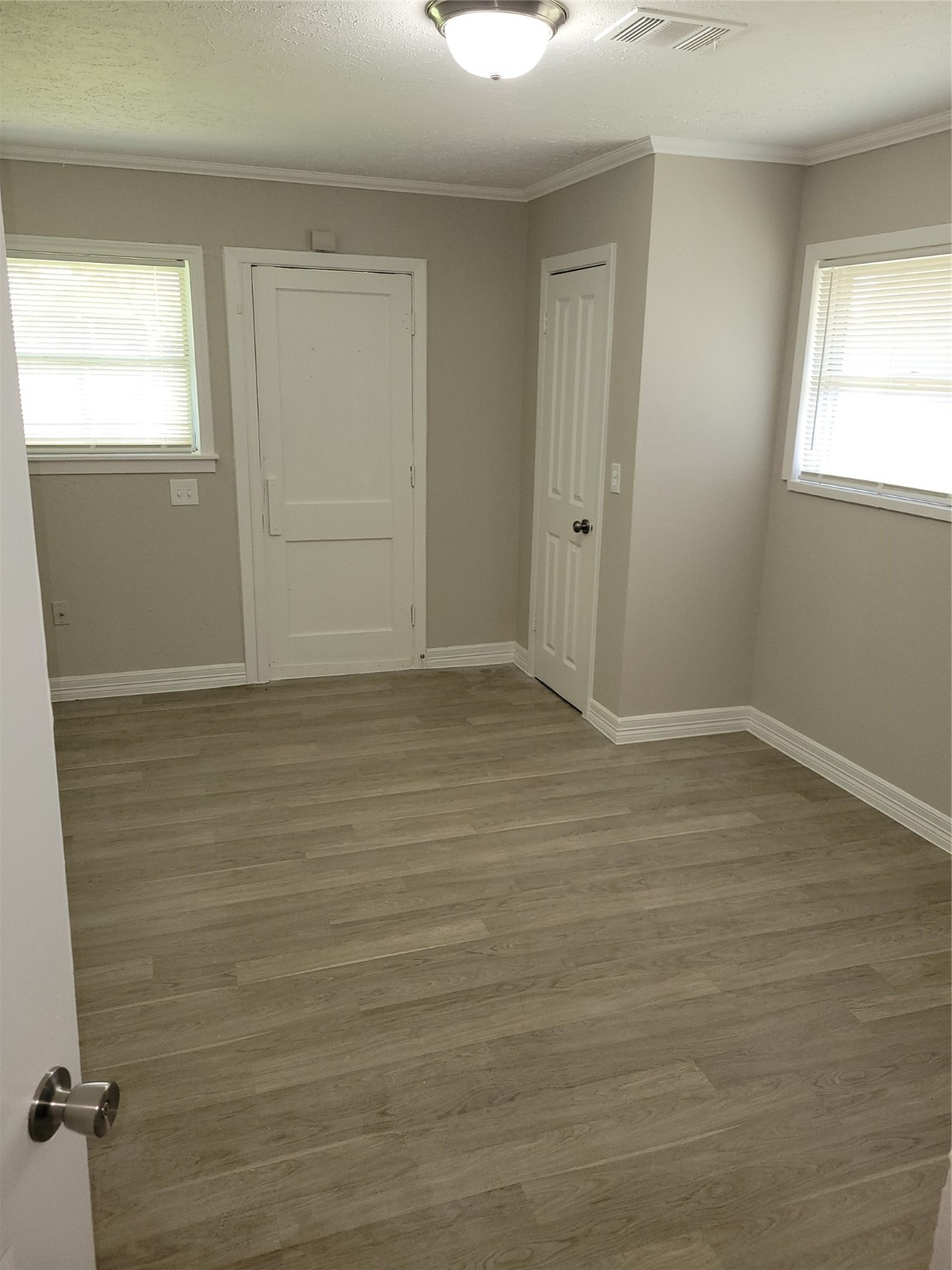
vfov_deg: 67.3
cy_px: 635
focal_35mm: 26
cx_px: 476
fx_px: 953
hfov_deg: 53.1
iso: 125
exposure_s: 1/60
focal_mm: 5.4
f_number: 1.8
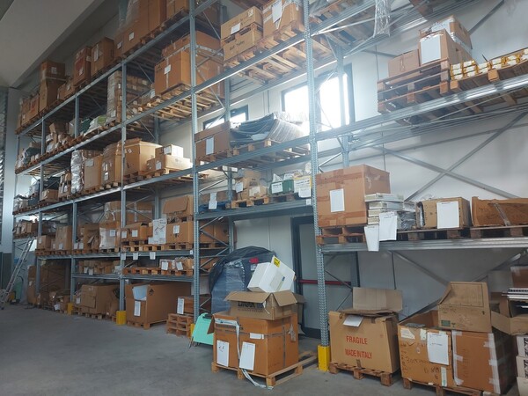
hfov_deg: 71.6
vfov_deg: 56.8
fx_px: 366
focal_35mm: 24
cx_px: 264
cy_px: 198
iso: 100
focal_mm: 5.23
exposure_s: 1/50
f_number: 1.8
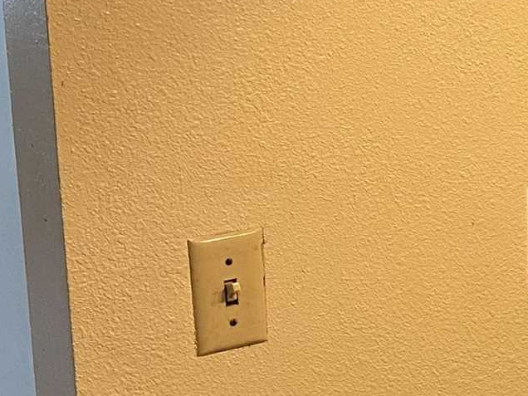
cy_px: 228
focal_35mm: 116
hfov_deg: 15.8
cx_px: 765
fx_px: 1769
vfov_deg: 12.8
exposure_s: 1/120
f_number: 1.78
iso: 200
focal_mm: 6.86
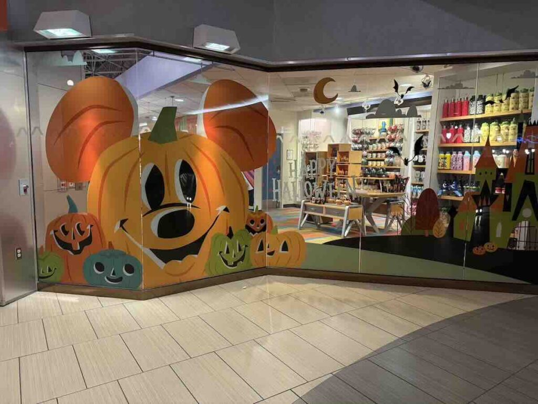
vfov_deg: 56.8
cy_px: 202
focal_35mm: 24
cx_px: 269
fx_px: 373
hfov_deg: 71.6
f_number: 1.78
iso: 500
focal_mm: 6.76
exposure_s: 1/60
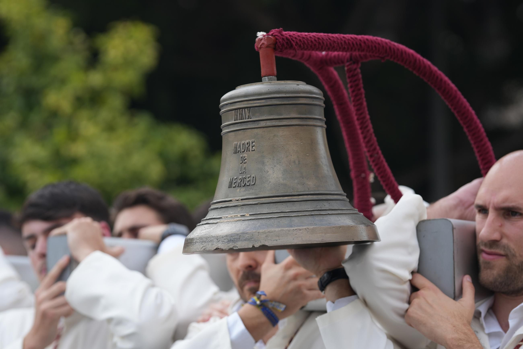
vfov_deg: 13.0
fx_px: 1525
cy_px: 174
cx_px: 262
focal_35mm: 105
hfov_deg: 19.5
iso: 100
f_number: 2.8
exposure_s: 1/800
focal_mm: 105
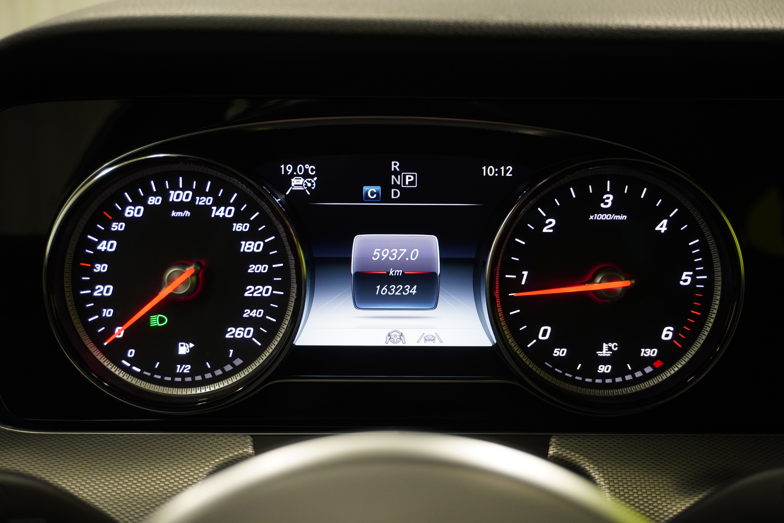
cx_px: 392
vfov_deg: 31.9
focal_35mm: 42
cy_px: 262
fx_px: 915
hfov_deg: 46.4
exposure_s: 1/50
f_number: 4.5
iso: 1000
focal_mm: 28
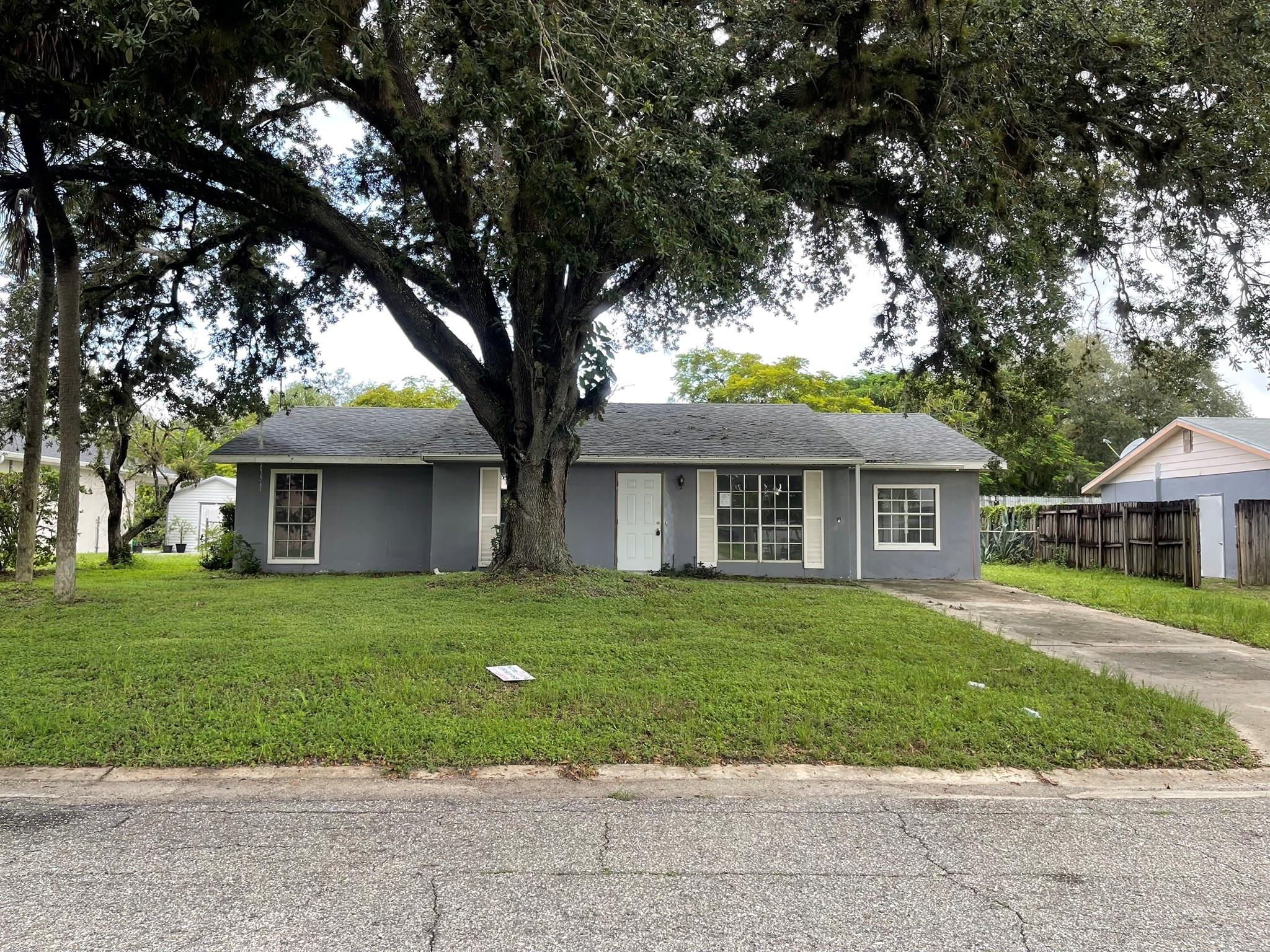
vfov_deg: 54.9
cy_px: 476
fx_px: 917
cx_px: 635
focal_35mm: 25
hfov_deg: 69.4
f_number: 1.6
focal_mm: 5.1
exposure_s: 1/177
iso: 32
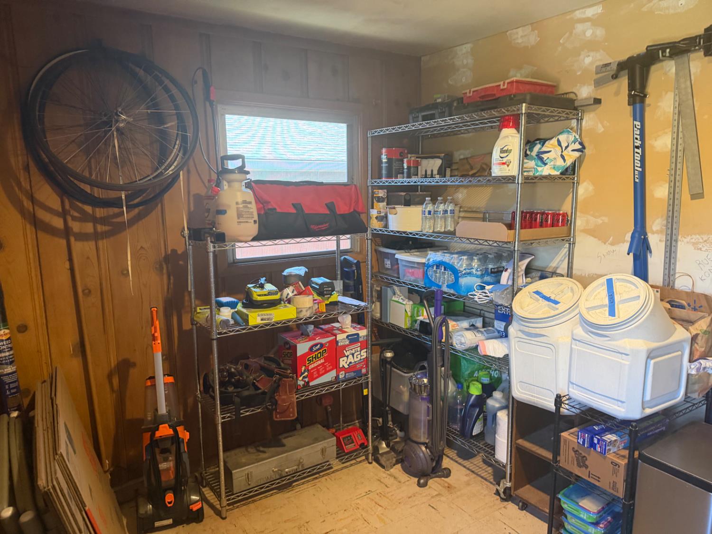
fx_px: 494
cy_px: 267
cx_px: 356
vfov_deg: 56.8
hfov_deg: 71.6
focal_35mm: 24
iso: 400
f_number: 1.78
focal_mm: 6.76
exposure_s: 1/60
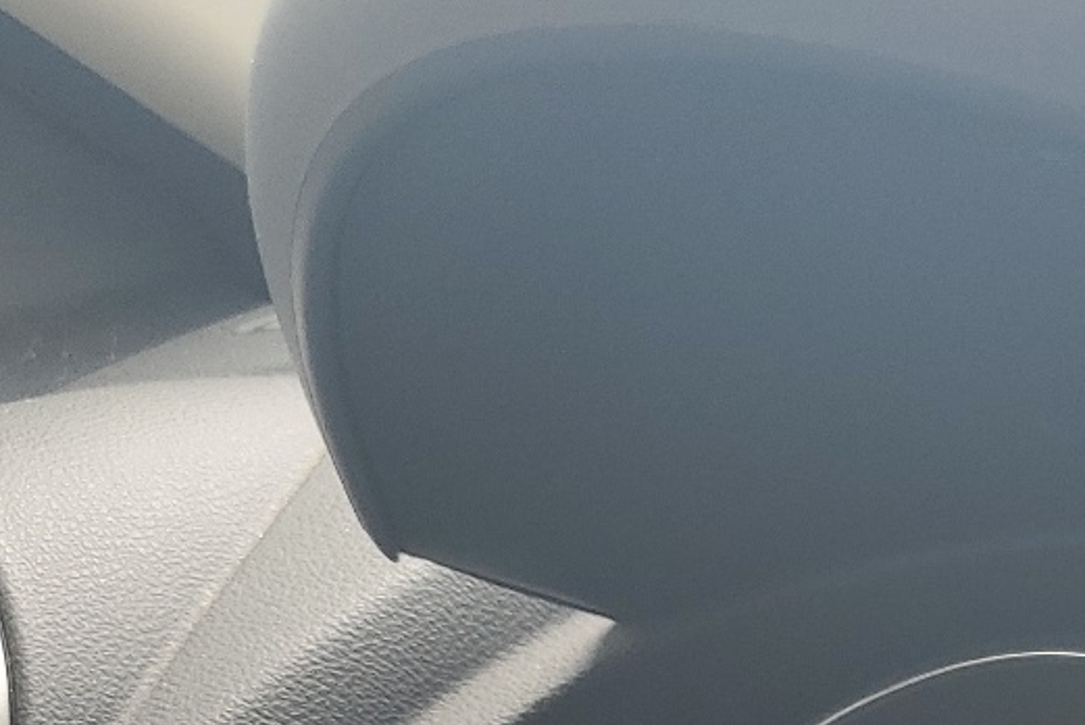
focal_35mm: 83
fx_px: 2503
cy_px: 1175
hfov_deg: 23.0
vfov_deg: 15.0
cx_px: 1202
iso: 50
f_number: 1.5
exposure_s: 1/263
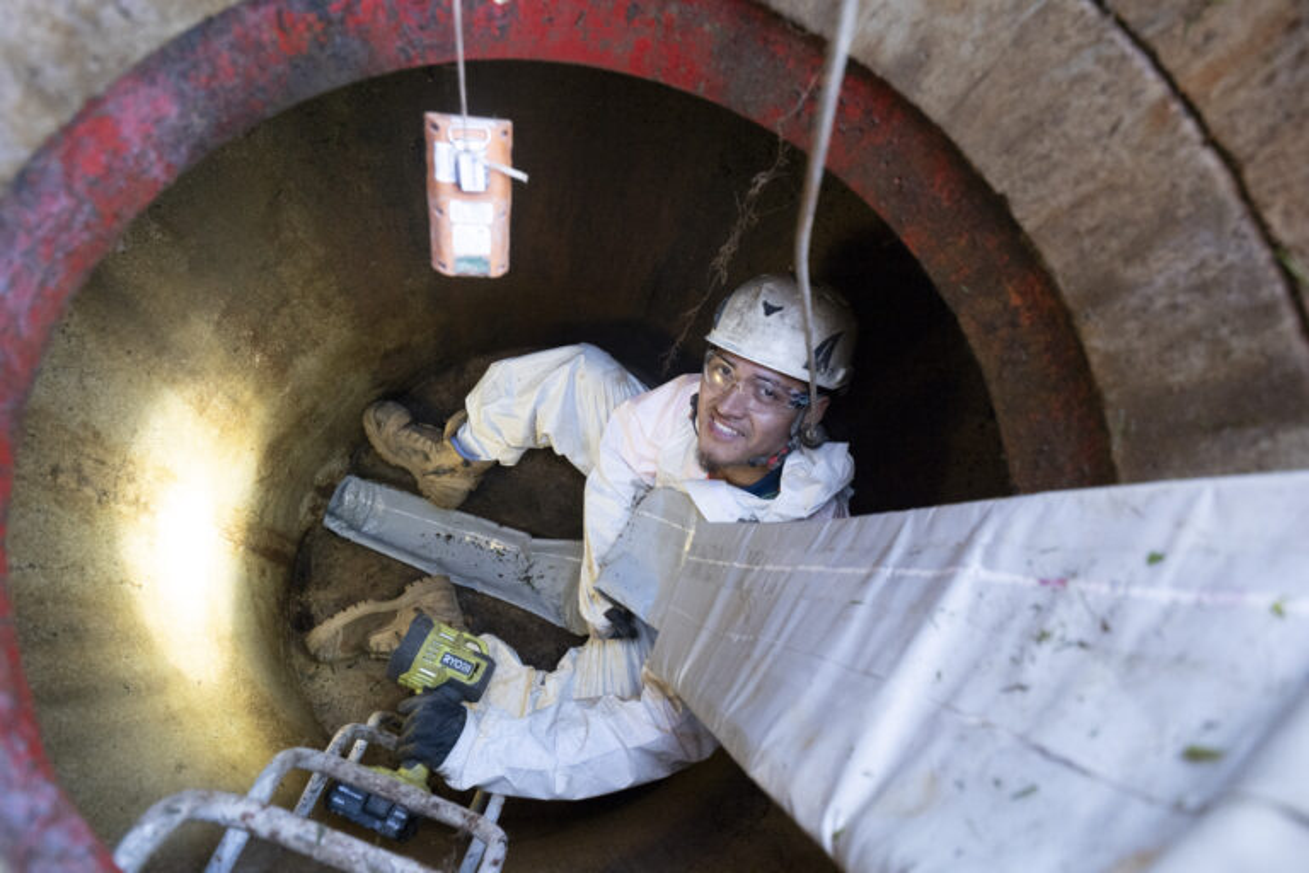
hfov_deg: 90.0
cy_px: 436
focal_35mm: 18
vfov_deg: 67.4
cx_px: 654
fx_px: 654
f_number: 2.8
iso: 800
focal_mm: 12.3
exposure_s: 1/125
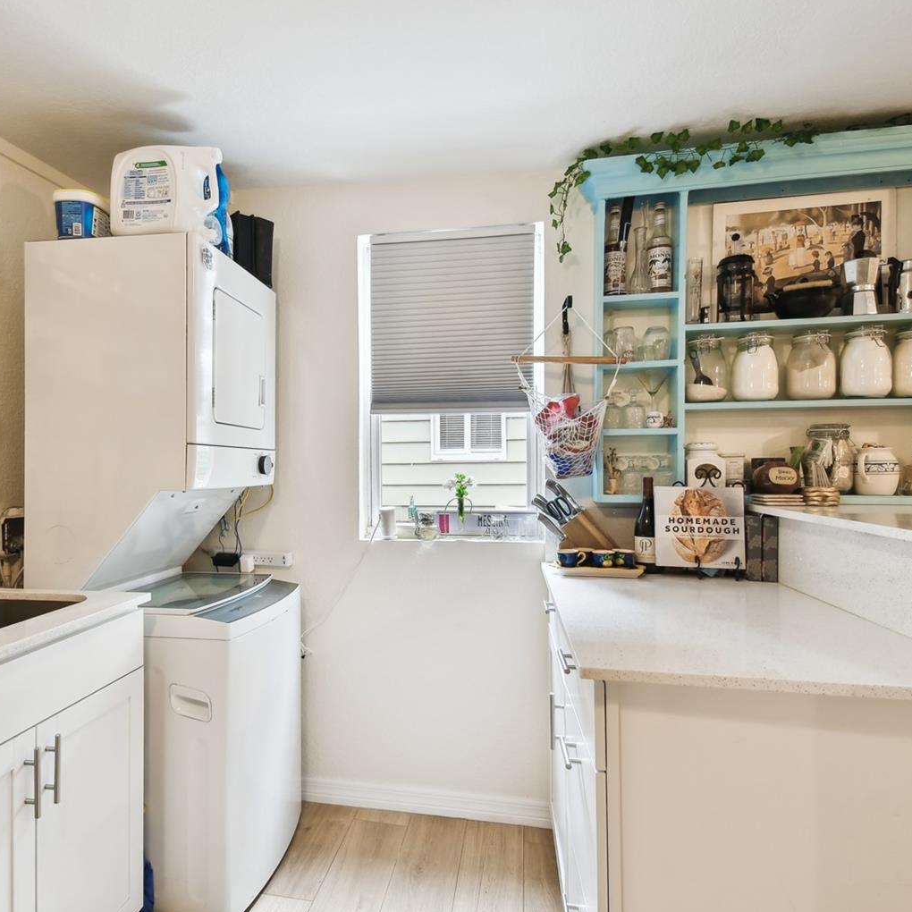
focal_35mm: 20
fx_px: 596
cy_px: 469
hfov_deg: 74.2
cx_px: 375
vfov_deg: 74.8
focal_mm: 10
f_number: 7.1
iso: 100
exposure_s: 1/8
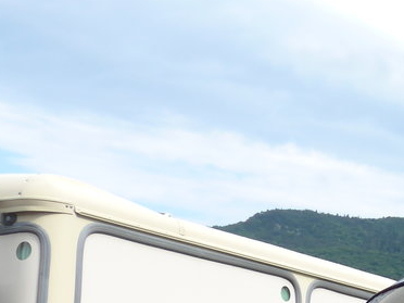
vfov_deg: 12.2
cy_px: 455
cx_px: 627
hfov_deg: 15.5
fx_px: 1354
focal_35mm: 116
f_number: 2.8
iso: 80
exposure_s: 1/1000
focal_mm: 7.5
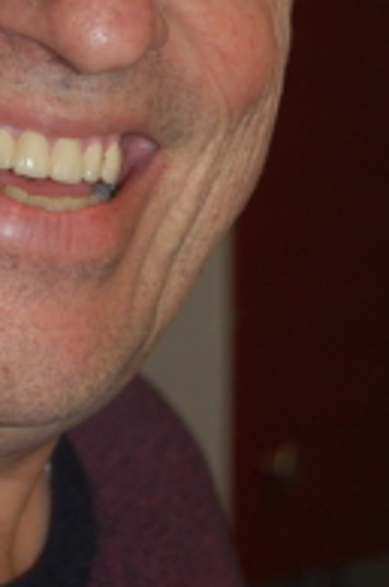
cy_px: 0
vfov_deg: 12.0
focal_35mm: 170
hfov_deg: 8.0
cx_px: 59
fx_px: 2770
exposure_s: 1/60
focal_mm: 46
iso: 400
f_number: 5.3
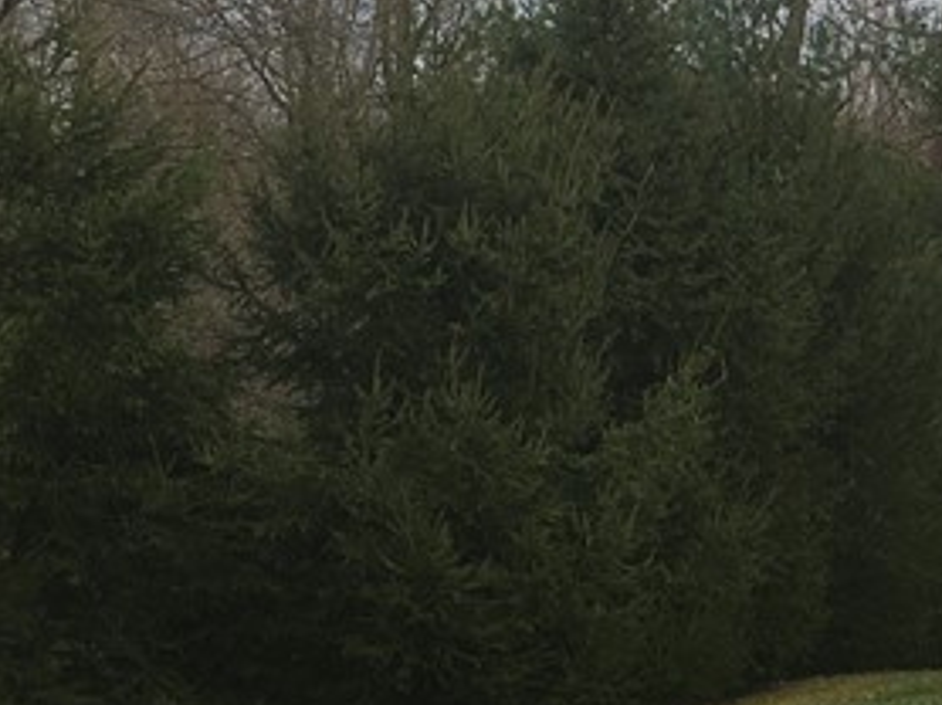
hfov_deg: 17.8
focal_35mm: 107
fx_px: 2909
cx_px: 996
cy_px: 234
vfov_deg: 13.8
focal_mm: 4.15
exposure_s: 1/123
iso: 25
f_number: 2.2
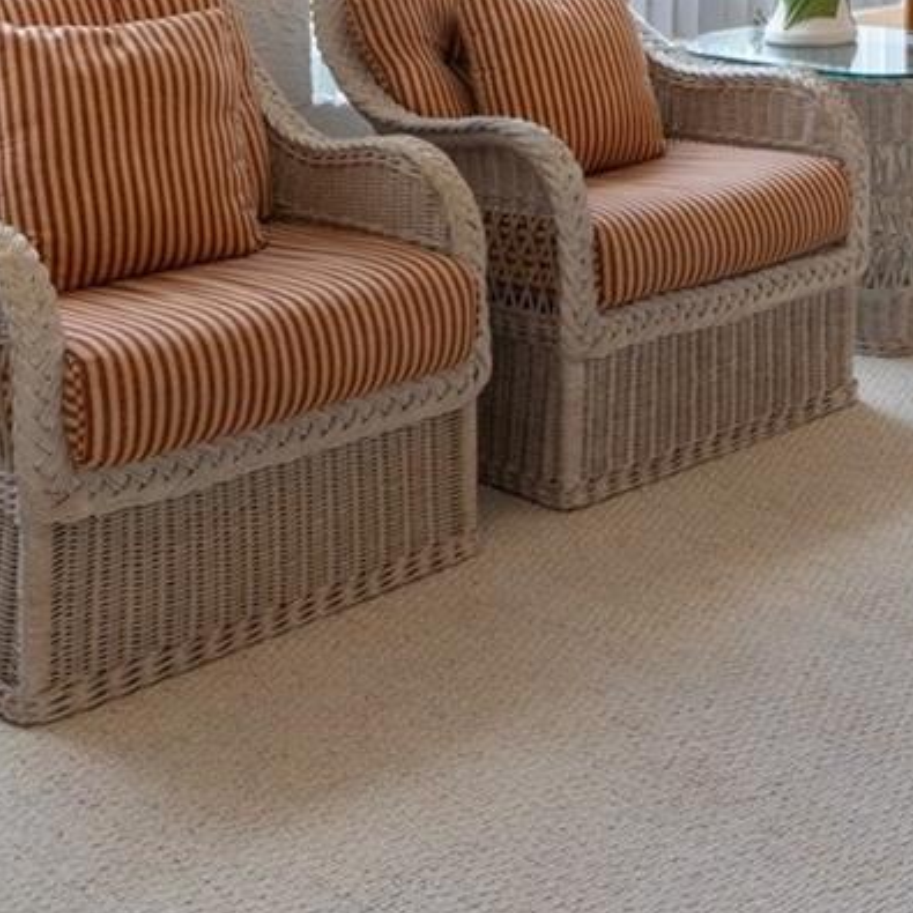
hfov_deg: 26.3
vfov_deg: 25.0
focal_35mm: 62
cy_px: -180
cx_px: 901
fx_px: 1850
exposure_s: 1/3
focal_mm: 12
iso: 250
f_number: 8
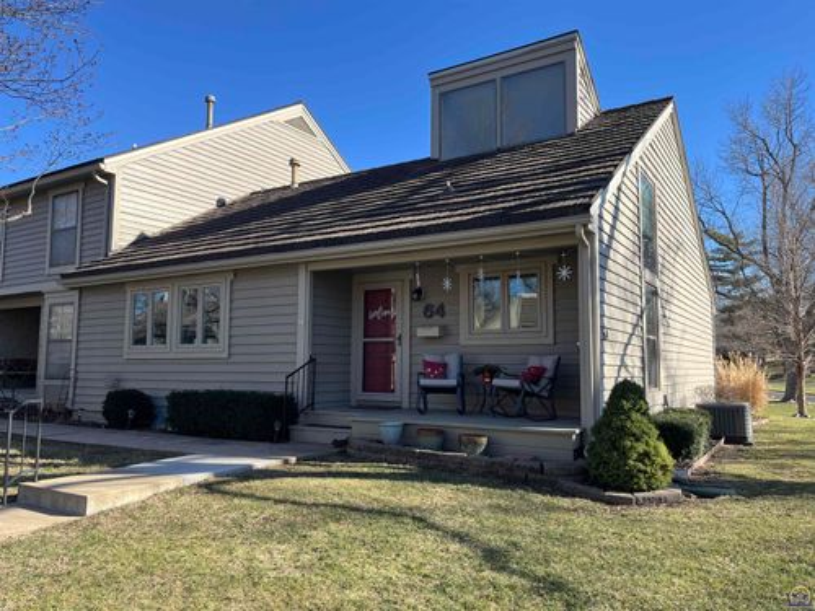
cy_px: 306
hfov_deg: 67.3
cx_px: 408
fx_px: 612
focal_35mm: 26
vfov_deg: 53.1
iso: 50
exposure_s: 1/1279
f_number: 1.6
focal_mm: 5.1
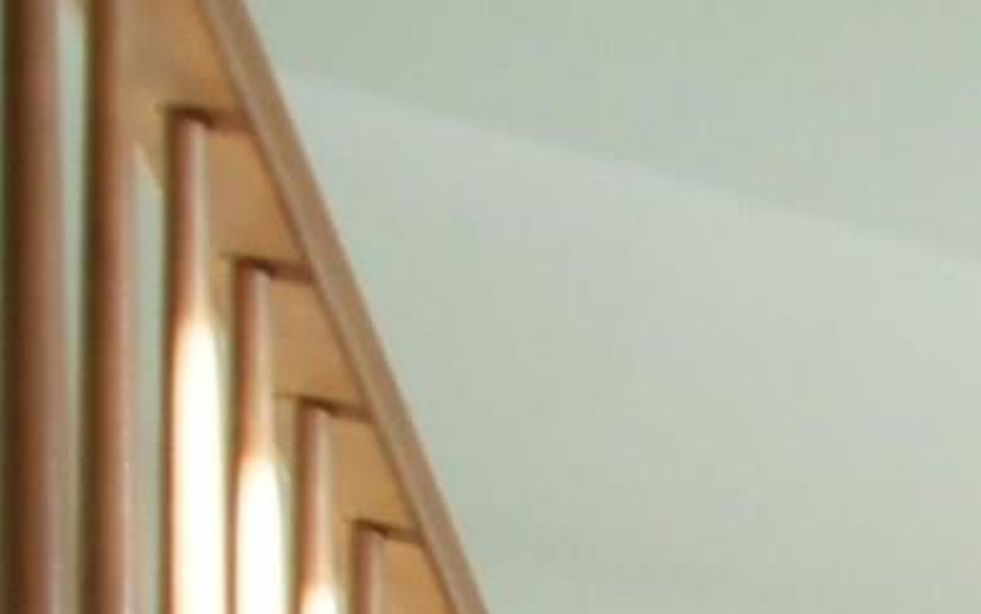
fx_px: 3451
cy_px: 2283
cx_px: 3669
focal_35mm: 129
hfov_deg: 8.8
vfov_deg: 7.7
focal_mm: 16
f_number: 2.8
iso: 200
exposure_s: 1/30
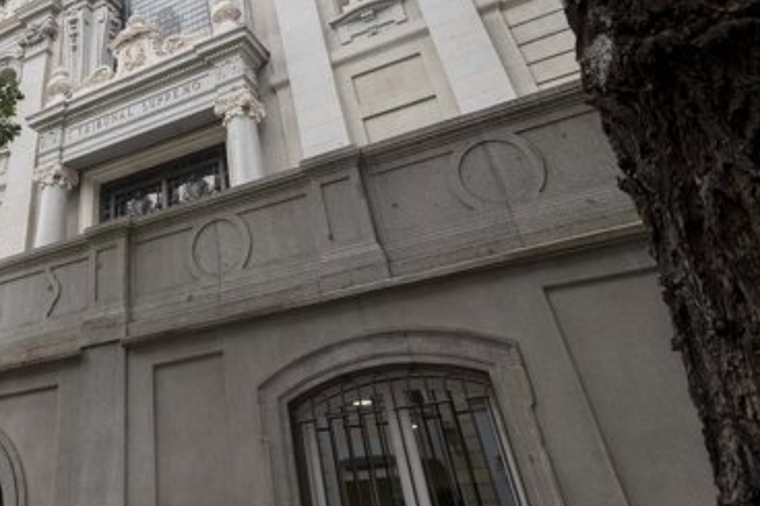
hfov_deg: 57.7
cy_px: 53
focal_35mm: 30
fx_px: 633
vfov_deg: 40.4
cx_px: 161
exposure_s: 1/2500
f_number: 5.6
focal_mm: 16
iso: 800
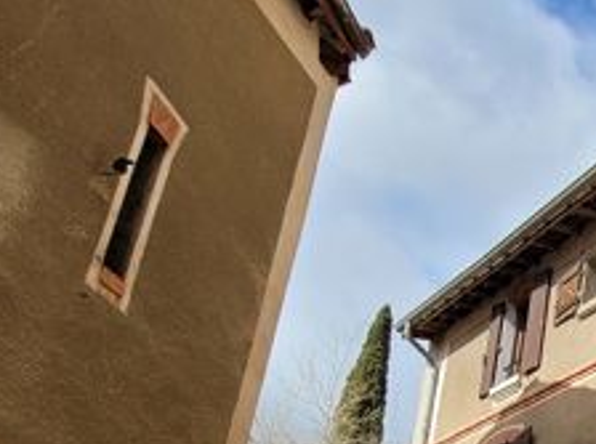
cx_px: 746
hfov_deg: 34.6
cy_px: 572
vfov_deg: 28.8
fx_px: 704
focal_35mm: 41
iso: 40
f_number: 2.2
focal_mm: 1.74
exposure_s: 1/1228
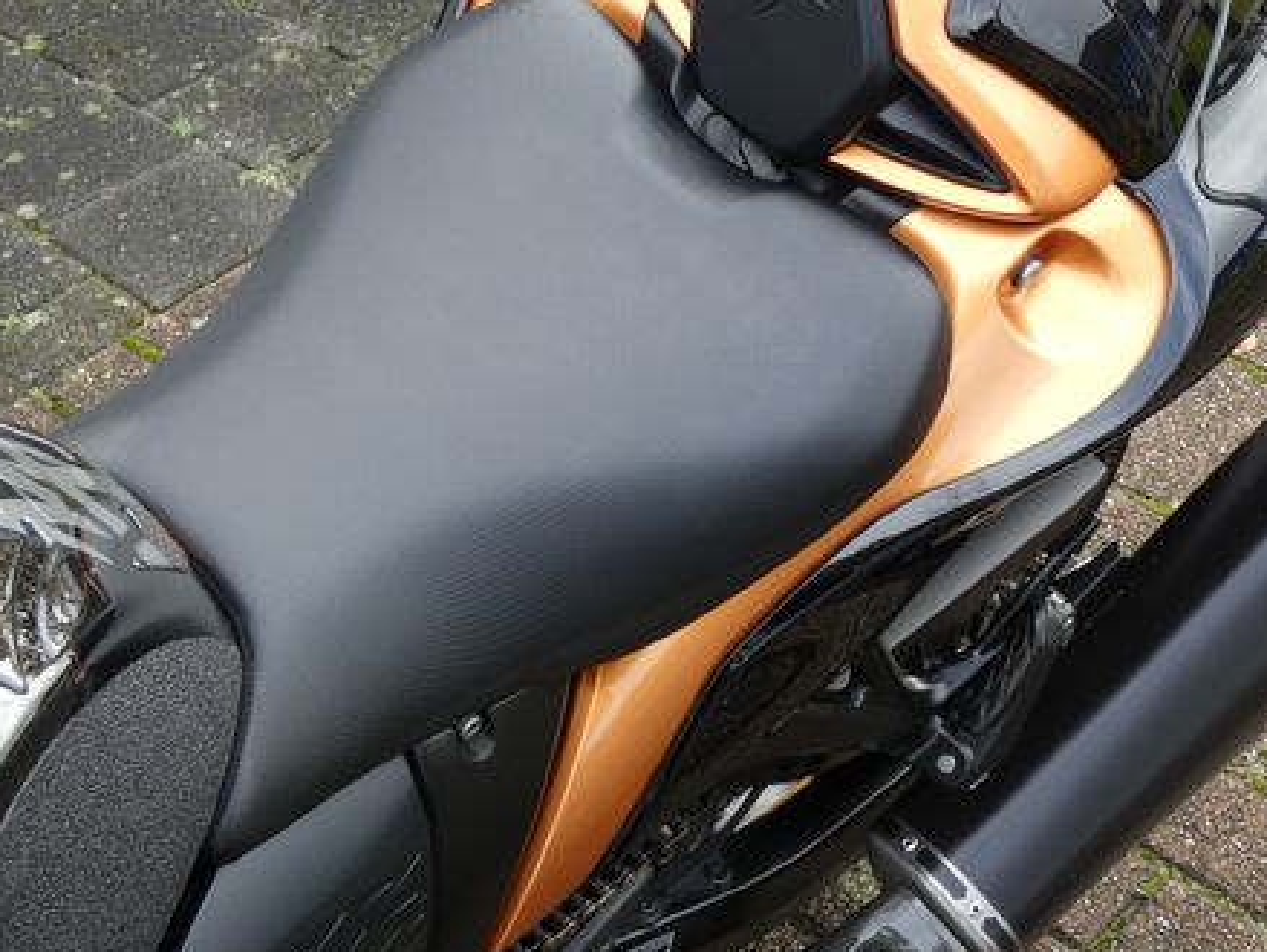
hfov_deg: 28.9
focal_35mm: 67
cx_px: 773
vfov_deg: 21.9
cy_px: 320
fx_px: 2454
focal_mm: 8.2
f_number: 3.8
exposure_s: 1/80
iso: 100
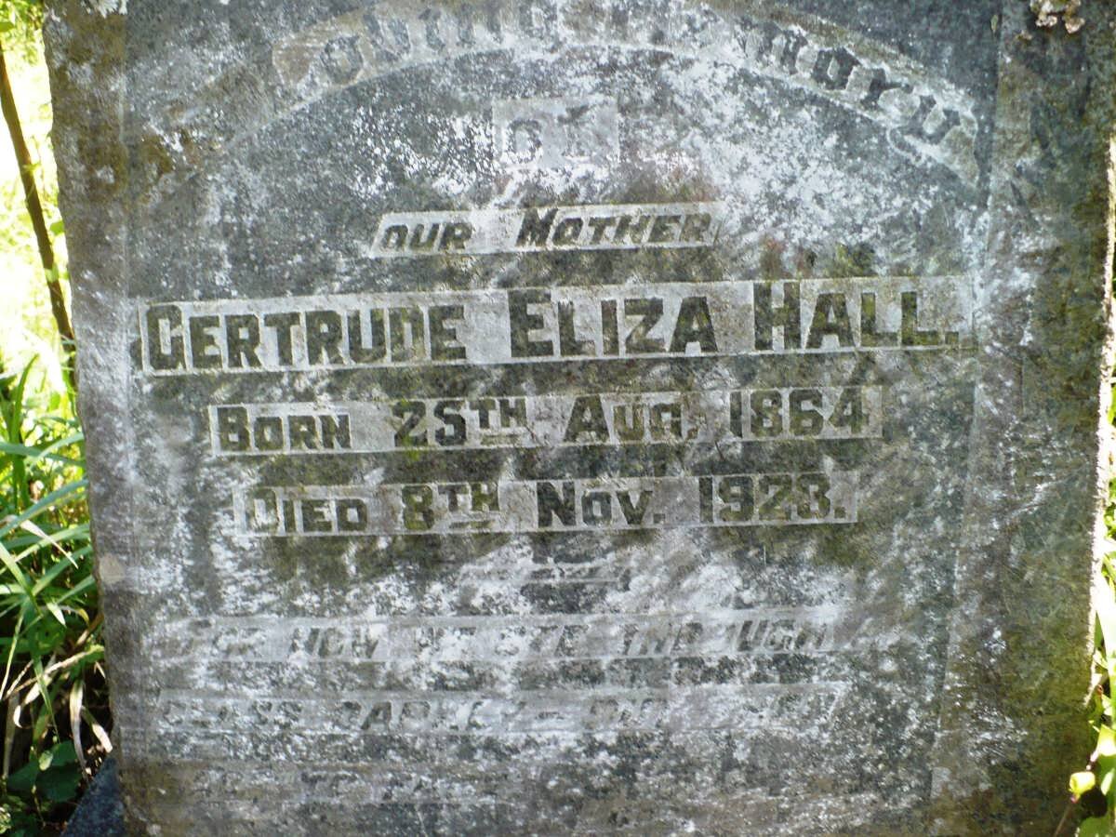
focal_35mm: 37
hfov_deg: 50.1
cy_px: 418
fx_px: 1193
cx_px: 558
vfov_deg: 38.7
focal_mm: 6.1
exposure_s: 1/100
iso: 200
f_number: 2.8
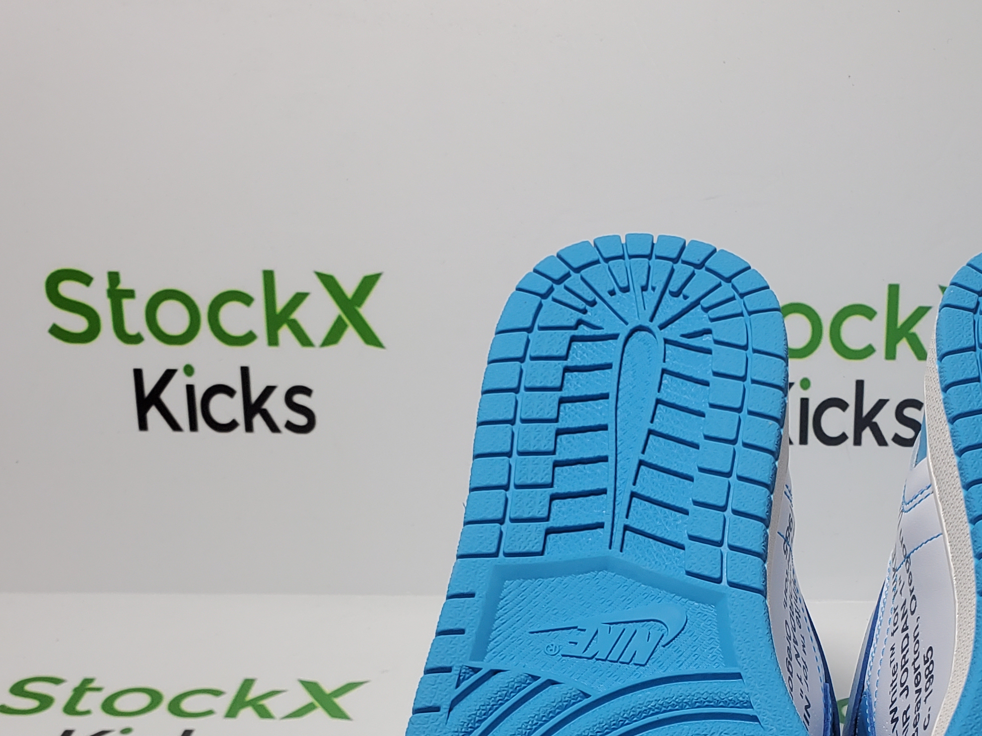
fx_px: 1503
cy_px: 724
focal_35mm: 53
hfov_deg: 34.5
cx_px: 845
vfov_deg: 26.2
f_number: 2.4
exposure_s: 1/290
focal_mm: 4.3
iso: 50
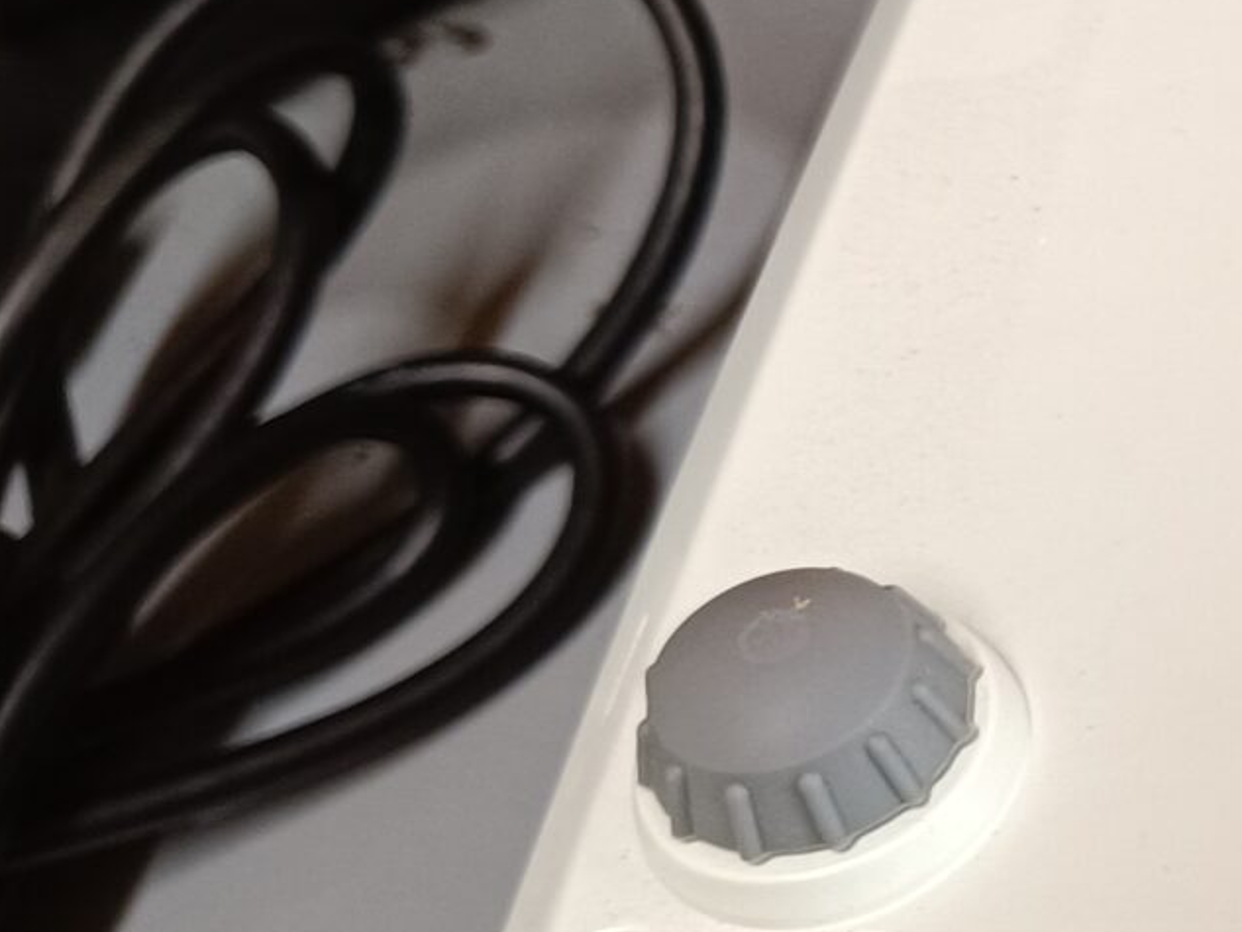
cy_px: 255
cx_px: 2282
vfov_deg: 15.2
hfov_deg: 16.6
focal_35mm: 97
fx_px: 3481
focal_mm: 5.59
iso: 593
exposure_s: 1/50.1
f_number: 1.88
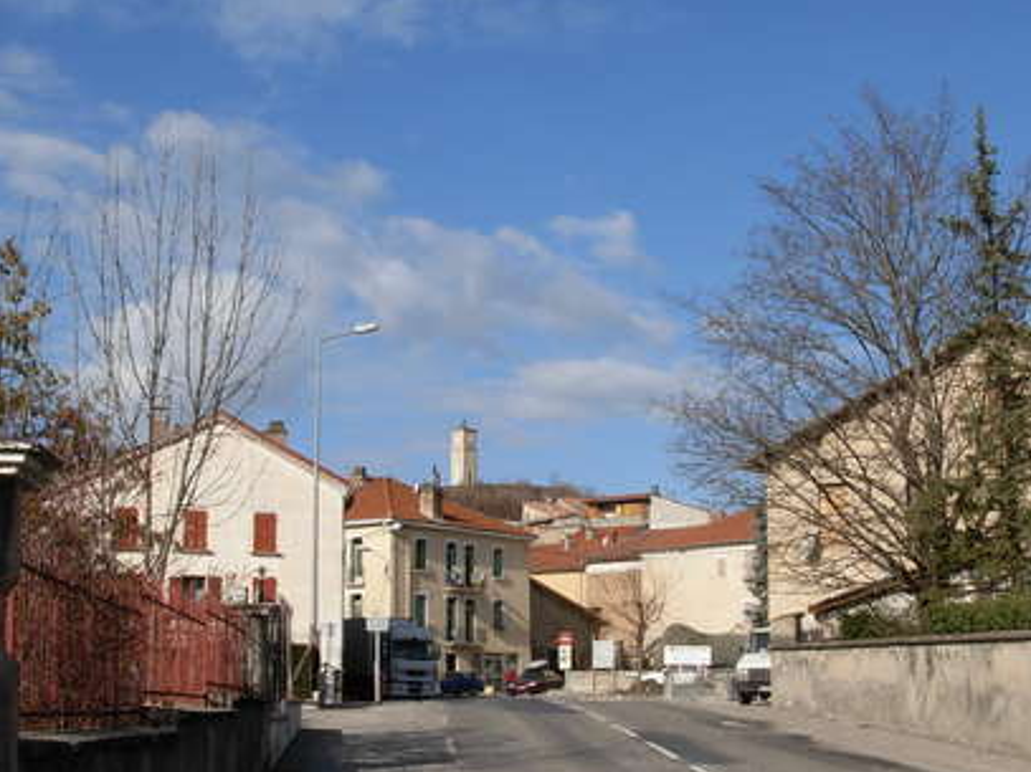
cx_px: 555
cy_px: 420
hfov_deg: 34.3
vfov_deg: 26.1
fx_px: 1667
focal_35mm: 56
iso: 79
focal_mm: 6.3
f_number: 4.9
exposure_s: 1/745
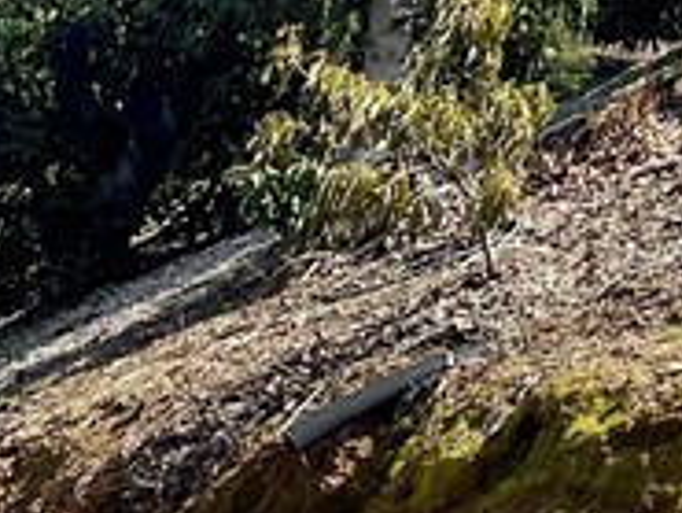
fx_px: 2839
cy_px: -185
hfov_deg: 11.9
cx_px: 1456
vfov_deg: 10.1
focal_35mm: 144
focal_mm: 5.1
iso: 32
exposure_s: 1/3257
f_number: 1.6
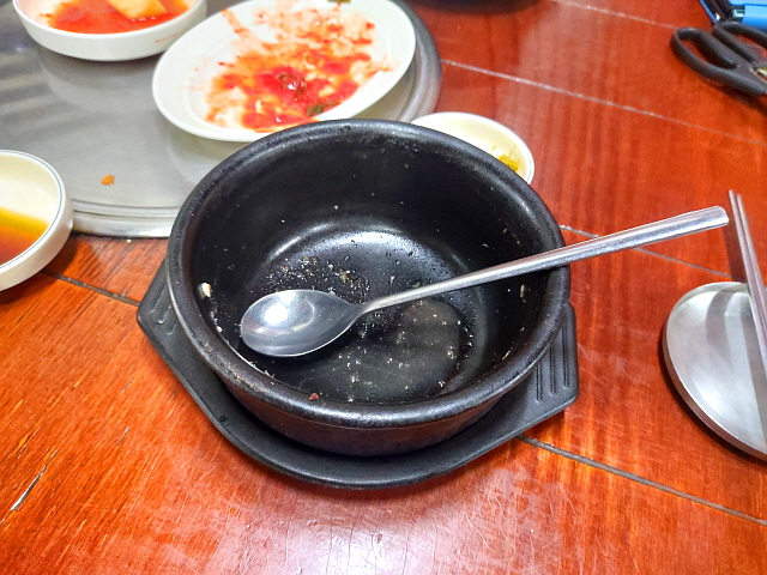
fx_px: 554
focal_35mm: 25
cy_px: 288
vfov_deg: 54.9
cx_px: 384
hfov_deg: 69.4
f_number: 2
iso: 640
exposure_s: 1/24
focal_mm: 4.58
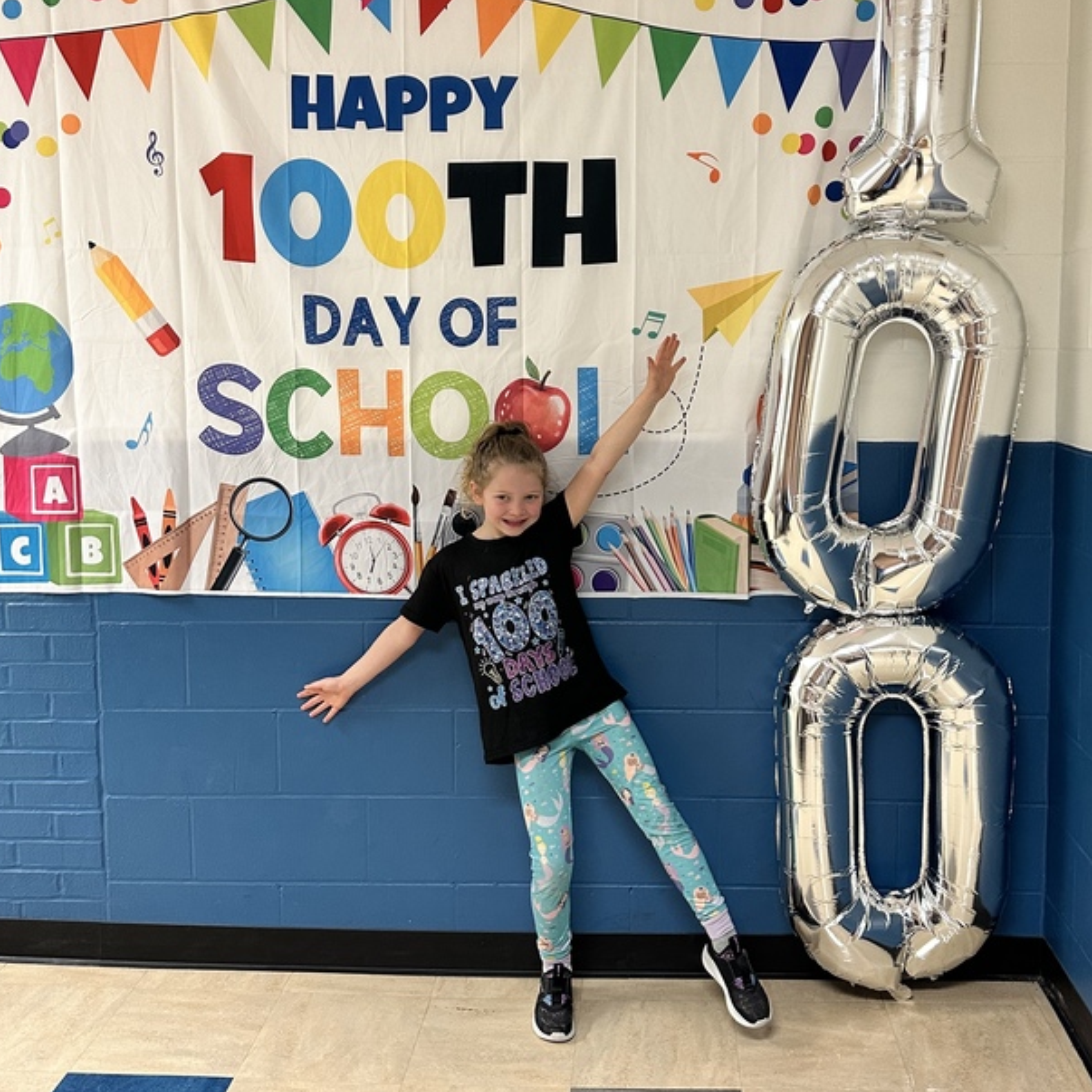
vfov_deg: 45.9
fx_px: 1285
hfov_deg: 46.0
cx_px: 612
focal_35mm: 36
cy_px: 453
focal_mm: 6.86
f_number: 1.78
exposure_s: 1/60
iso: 250
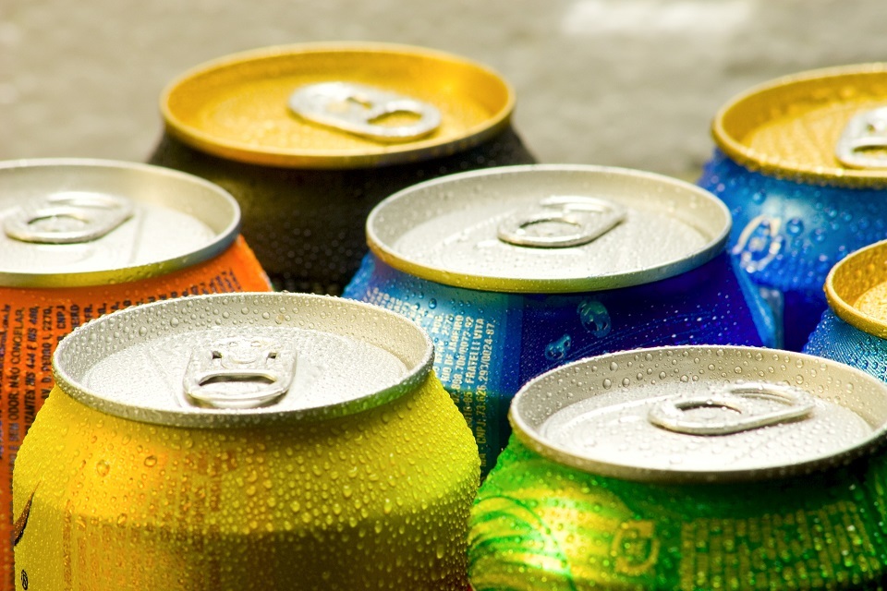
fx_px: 8869
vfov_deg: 3.8
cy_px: 296
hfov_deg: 5.7
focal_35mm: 360
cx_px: 444
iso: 100
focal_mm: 240
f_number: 14
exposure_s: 1/160
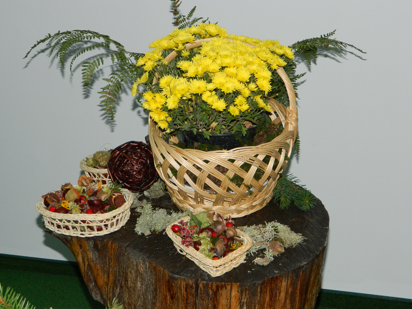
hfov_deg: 23.0
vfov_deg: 17.4
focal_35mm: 85
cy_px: 153
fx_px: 1012
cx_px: 204
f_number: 4.2
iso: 200
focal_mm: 15.1
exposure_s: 1/50
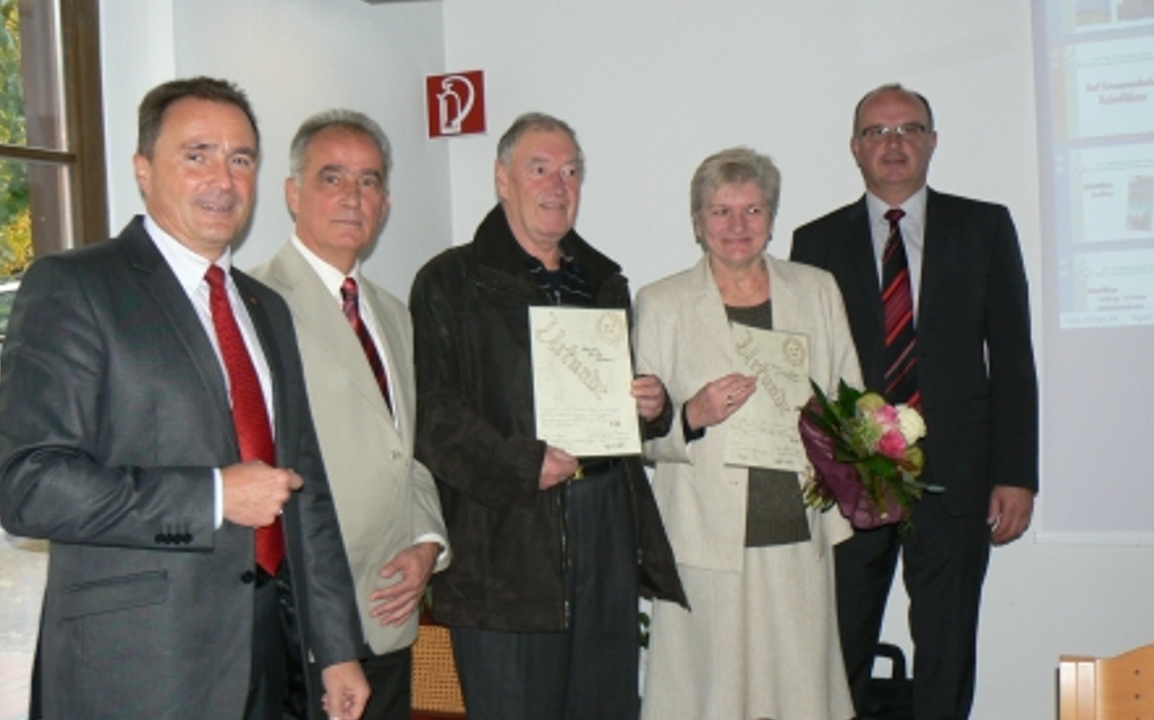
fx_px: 1226
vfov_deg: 32.7
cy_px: 387
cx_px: 573
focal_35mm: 39
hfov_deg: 50.4
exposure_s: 1/30
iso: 100
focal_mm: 6
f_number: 2.8
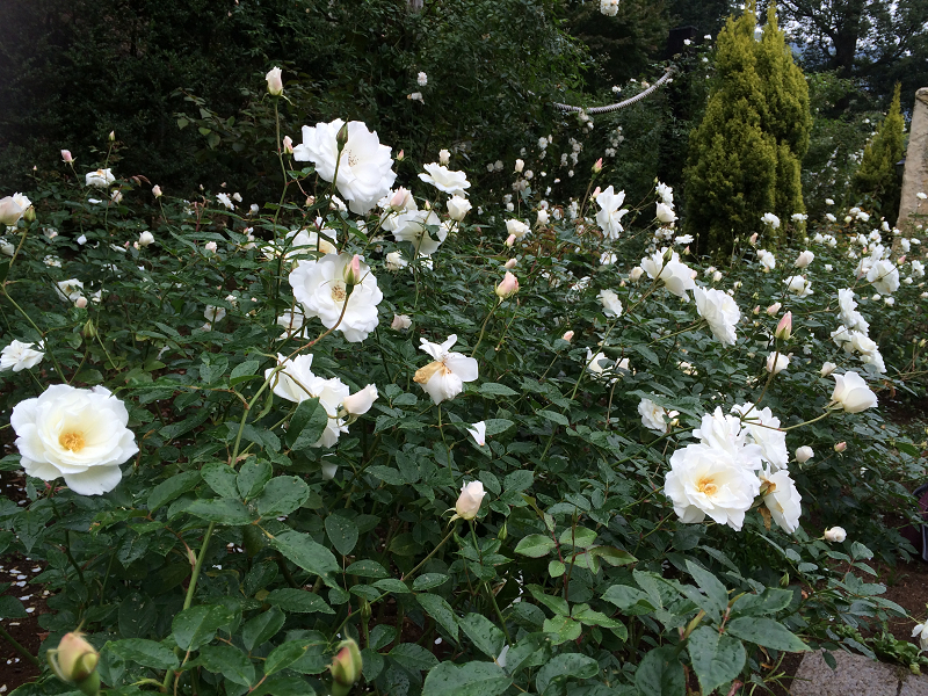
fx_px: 777
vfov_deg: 48.2
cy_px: 348
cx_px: 464
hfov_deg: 61.7
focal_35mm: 29
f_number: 2.2
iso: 32
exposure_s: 1/295
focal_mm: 4.15
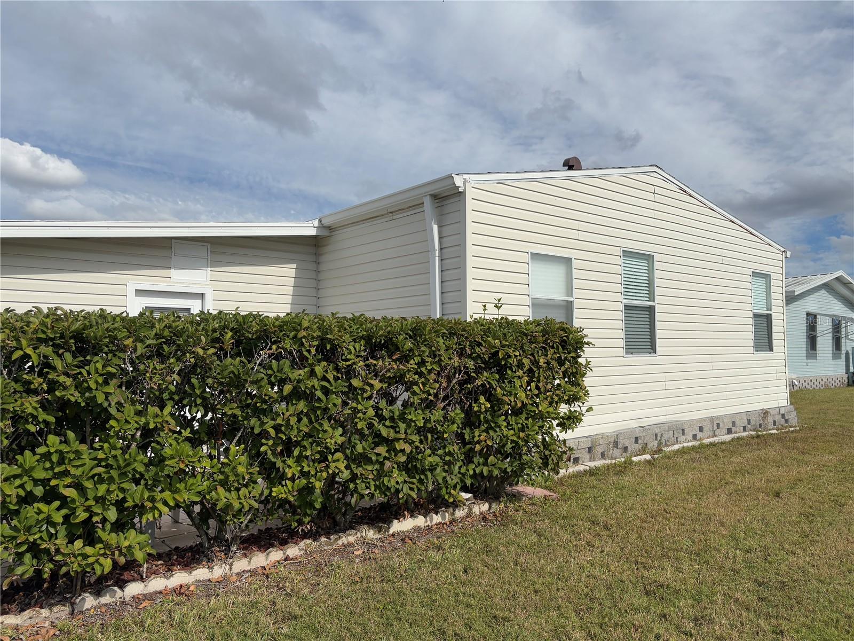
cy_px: 320
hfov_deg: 67.3
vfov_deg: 53.1
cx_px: 427
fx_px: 641
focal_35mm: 26
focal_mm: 5.96
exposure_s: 1/7813
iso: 50
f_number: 1.6
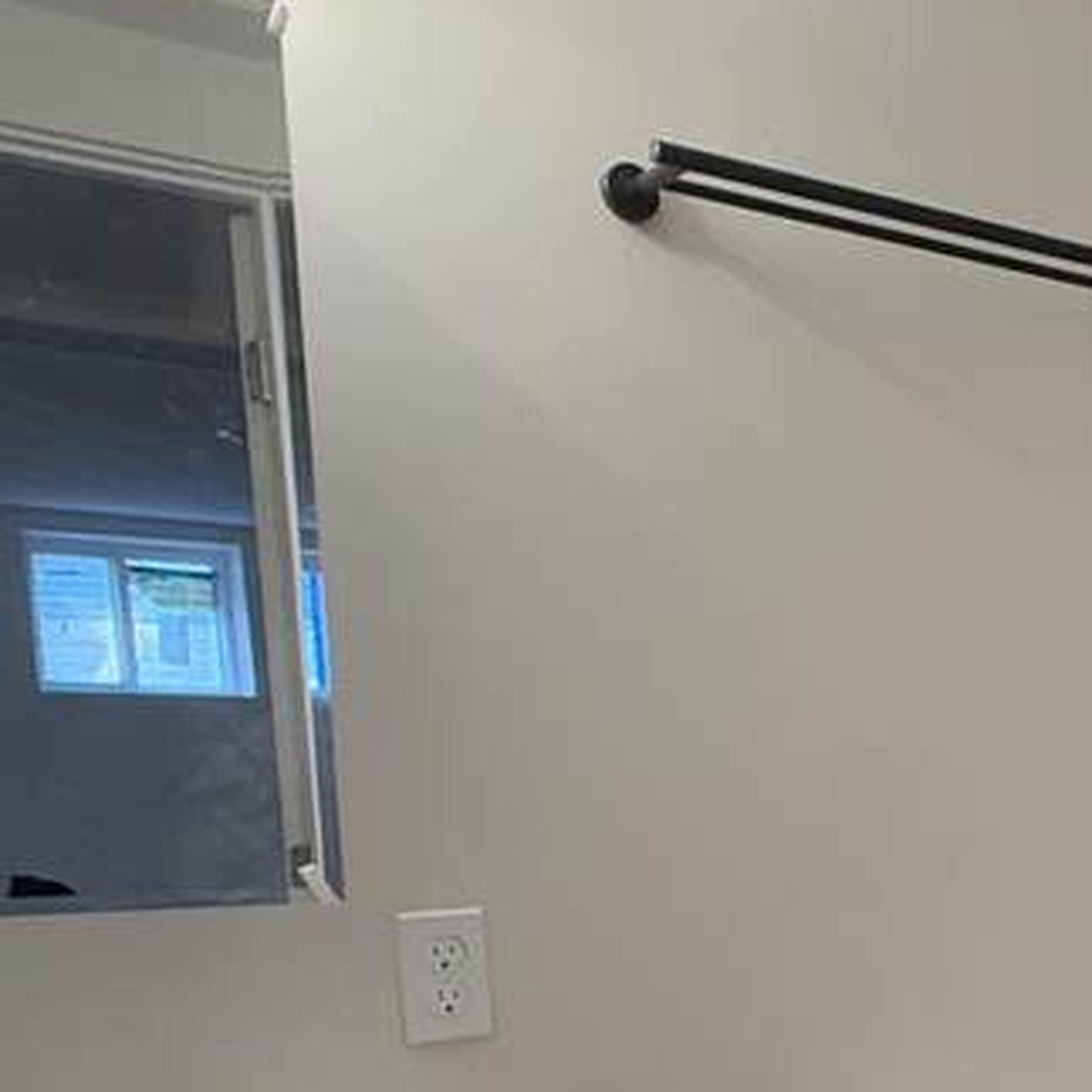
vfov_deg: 32.8
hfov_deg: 28.6
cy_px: 991
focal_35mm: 49
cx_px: 1406
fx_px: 1749
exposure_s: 1/60
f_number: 2.2
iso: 250
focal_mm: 2.22
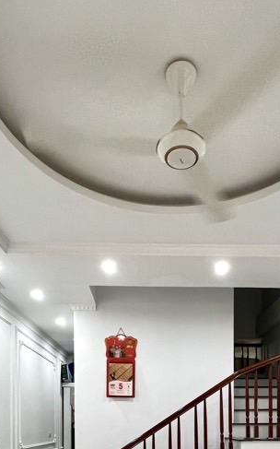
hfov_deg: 43.0
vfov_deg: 53.8
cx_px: 164
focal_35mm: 29
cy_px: 427
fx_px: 354
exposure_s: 1/100
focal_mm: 1.57
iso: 125
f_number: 1.8
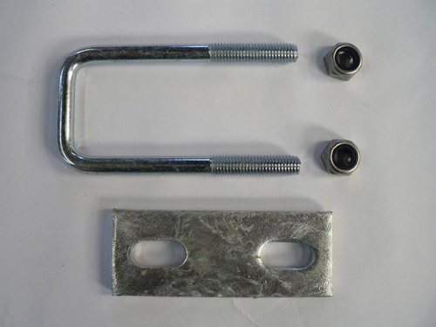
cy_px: 164
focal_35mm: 36
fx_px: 453
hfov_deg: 51.4
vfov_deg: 39.7
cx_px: 218
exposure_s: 1/50
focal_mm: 6
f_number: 2.8
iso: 200
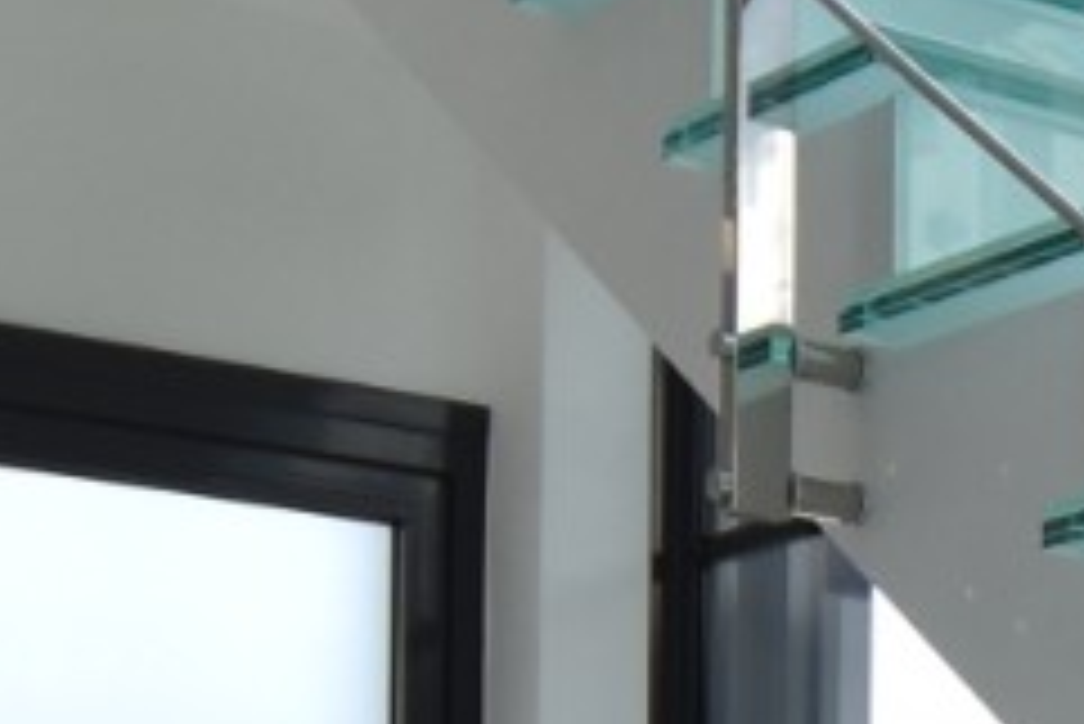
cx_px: 1417
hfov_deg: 17.1
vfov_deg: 11.5
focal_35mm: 112
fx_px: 3374
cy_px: 1214
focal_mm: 10
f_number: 3.5
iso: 200
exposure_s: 1/1000
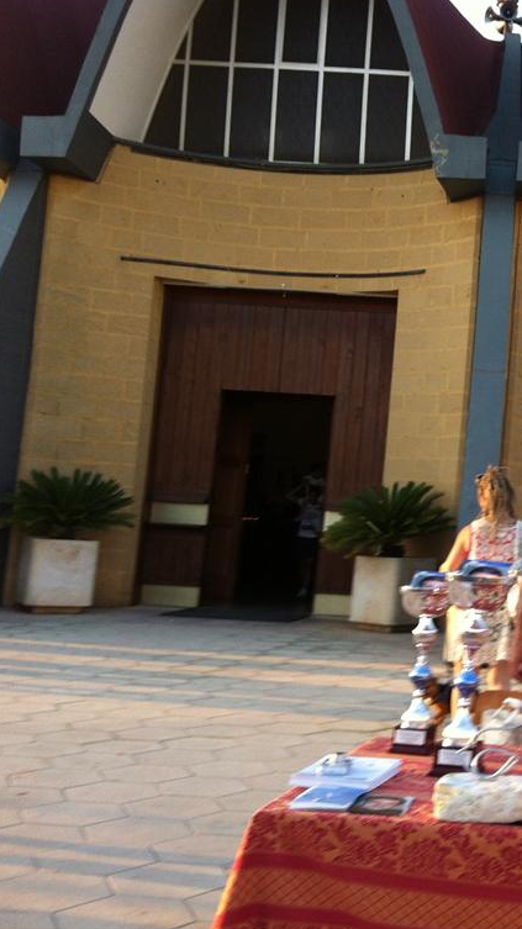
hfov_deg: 21.5
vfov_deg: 39.9
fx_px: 1281
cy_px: 461
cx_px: 611
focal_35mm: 52
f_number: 2.8
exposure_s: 1/127
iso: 80
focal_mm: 3.85
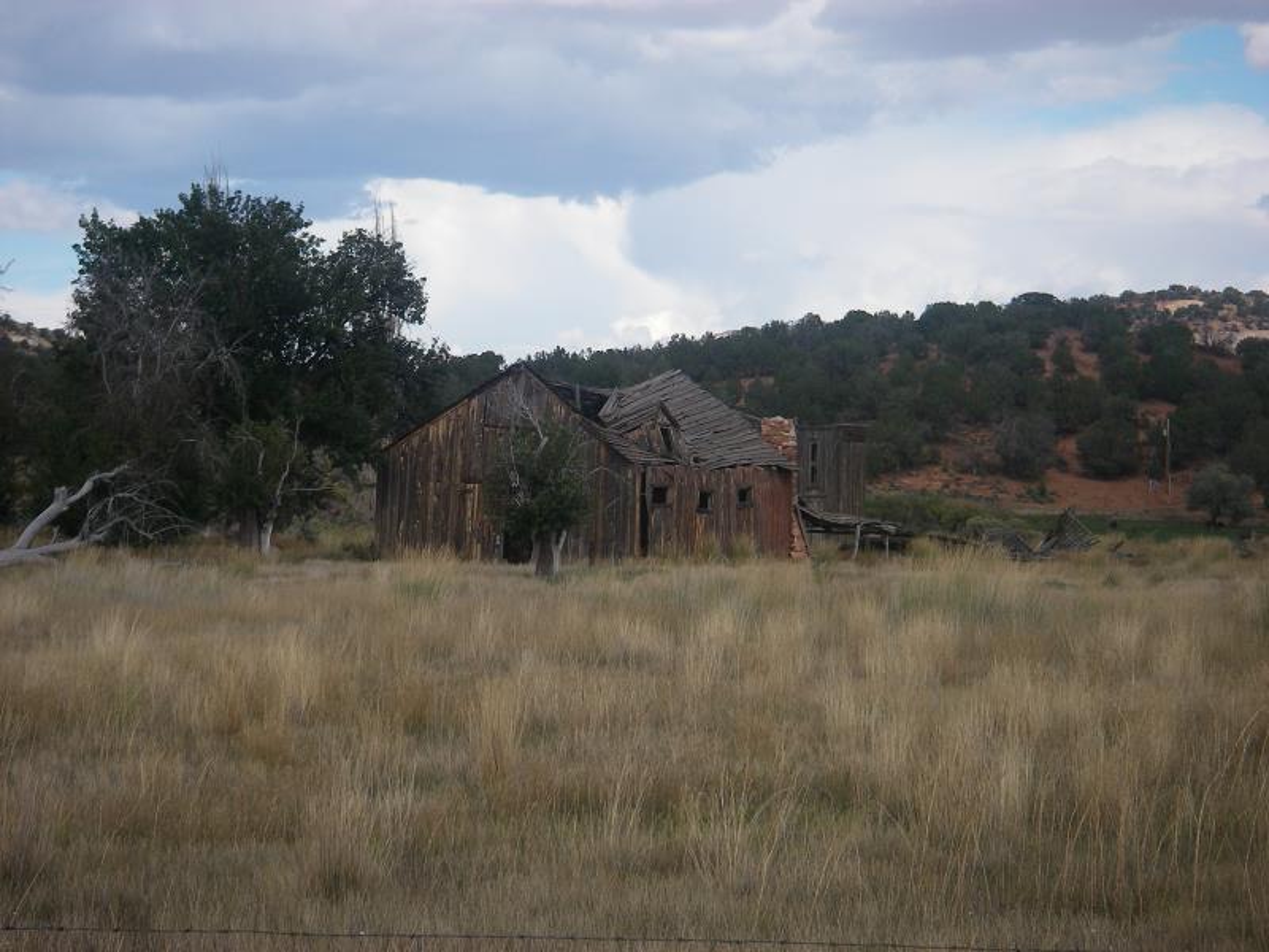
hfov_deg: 17.3
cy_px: 476
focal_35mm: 114
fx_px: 4179
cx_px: 634
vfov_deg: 13.0
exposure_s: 1/500
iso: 64
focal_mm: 18.9
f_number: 4
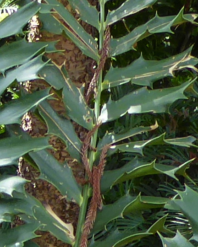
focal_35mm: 246
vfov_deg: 7.4
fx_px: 1802
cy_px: 565
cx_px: -110
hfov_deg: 6.2
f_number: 3.6
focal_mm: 5.8
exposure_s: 1/60
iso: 100
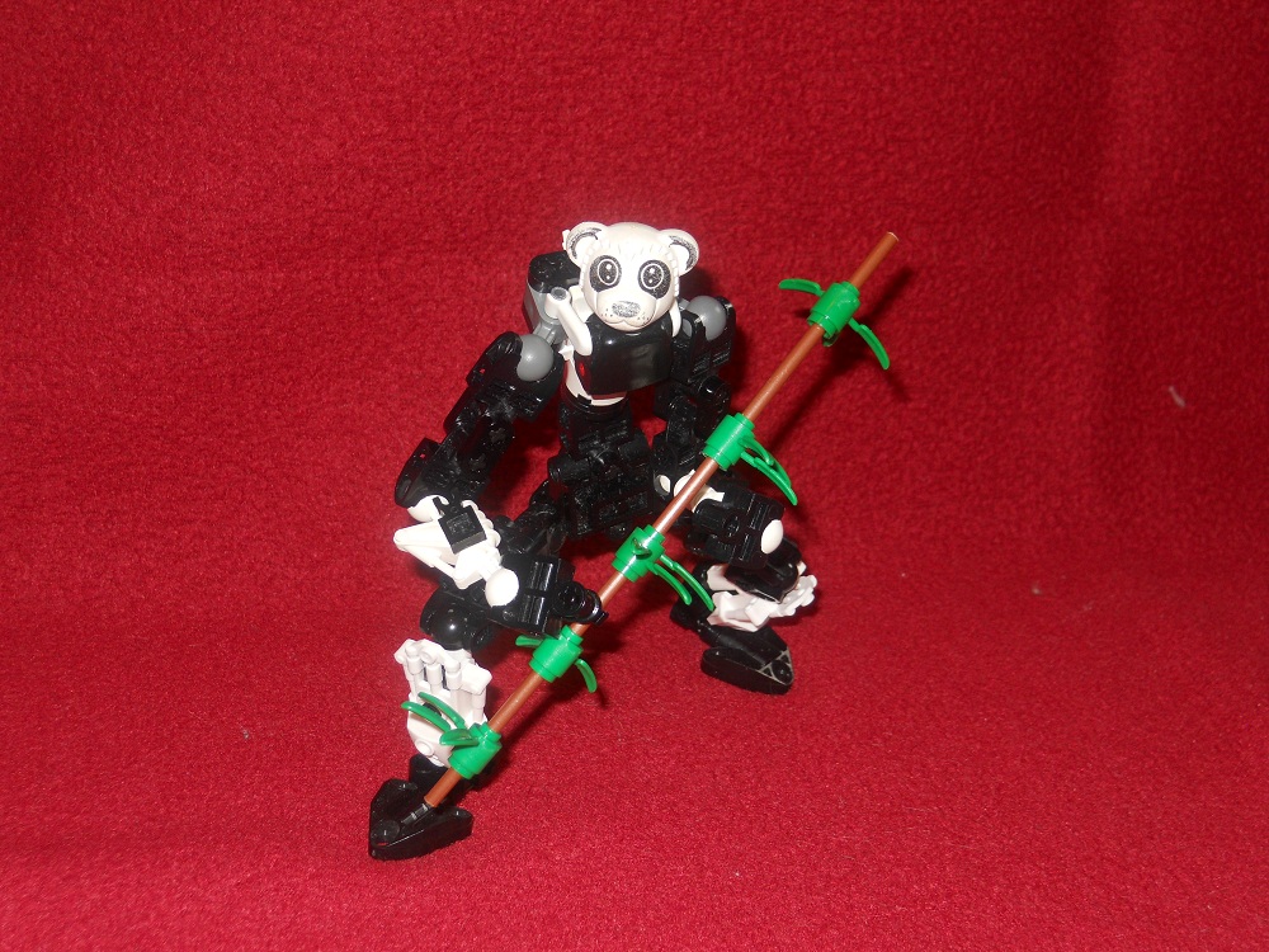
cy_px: 476
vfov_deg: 31.5
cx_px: 634
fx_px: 1686
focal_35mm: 46
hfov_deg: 41.2
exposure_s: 1/30
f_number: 3.4
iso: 80
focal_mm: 8.3
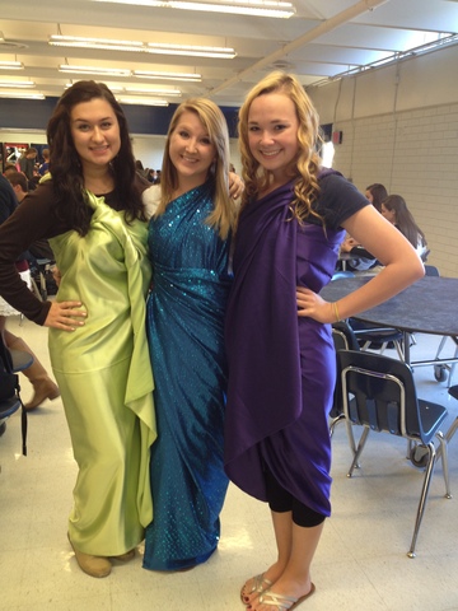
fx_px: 617
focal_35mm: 35
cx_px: 229
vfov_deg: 52.6
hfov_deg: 40.7
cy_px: 306
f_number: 2.4
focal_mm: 4.28
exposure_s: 1/20
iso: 80
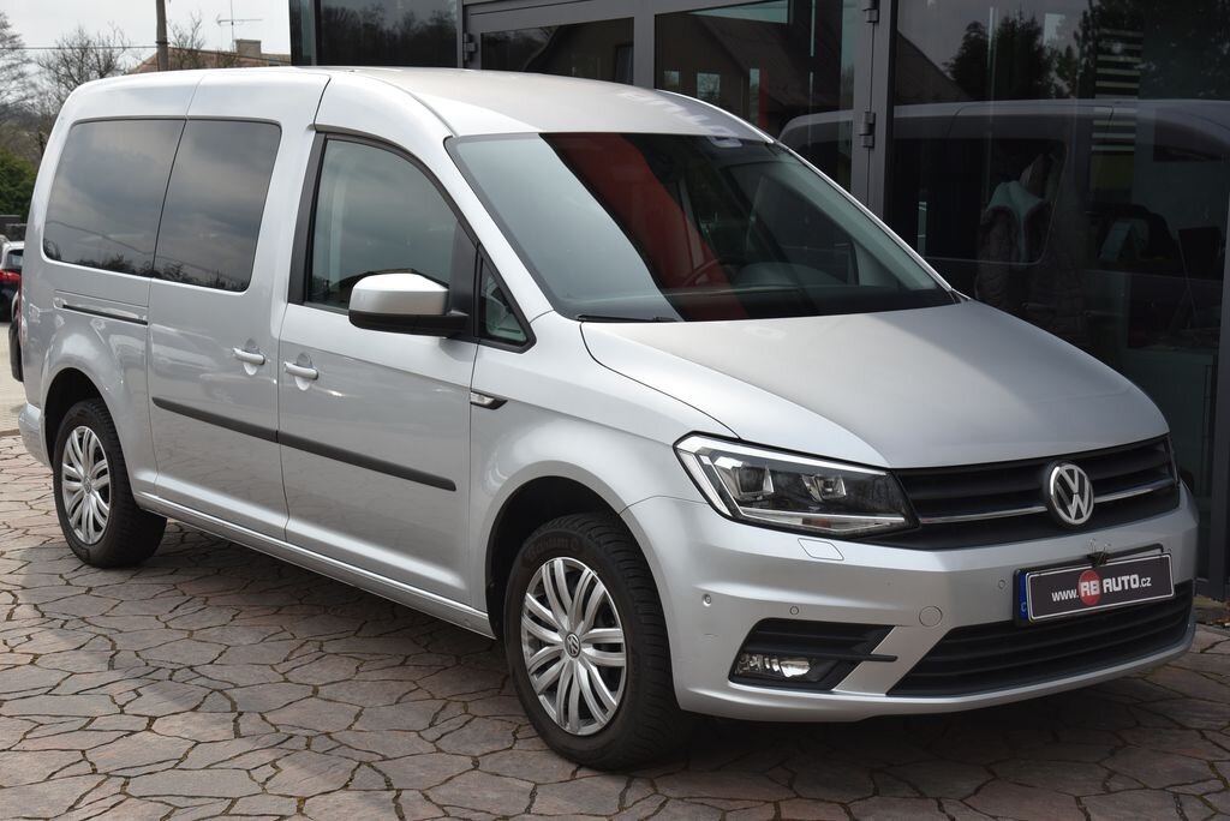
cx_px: 615
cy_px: 410
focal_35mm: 52
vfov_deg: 26.0
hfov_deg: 38.2
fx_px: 1778
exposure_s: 1/400
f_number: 10
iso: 500
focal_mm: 52
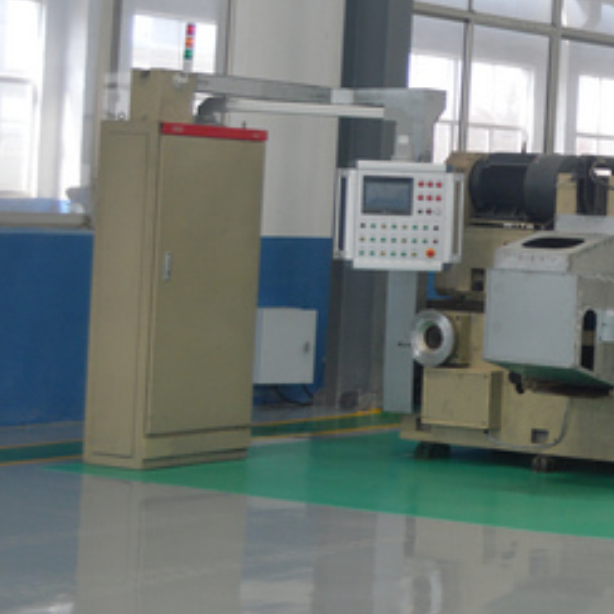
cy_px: 158
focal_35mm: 100
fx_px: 2007
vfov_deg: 17.3
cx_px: 1000
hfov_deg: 15.6
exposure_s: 1/80
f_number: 4.5
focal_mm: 24
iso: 400
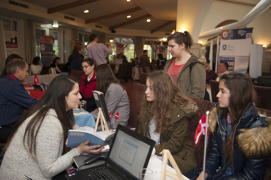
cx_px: 136
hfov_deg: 55.8
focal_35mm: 34
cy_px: 90
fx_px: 256
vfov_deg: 38.8
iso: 400
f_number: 2.8
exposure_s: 1/50
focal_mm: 34
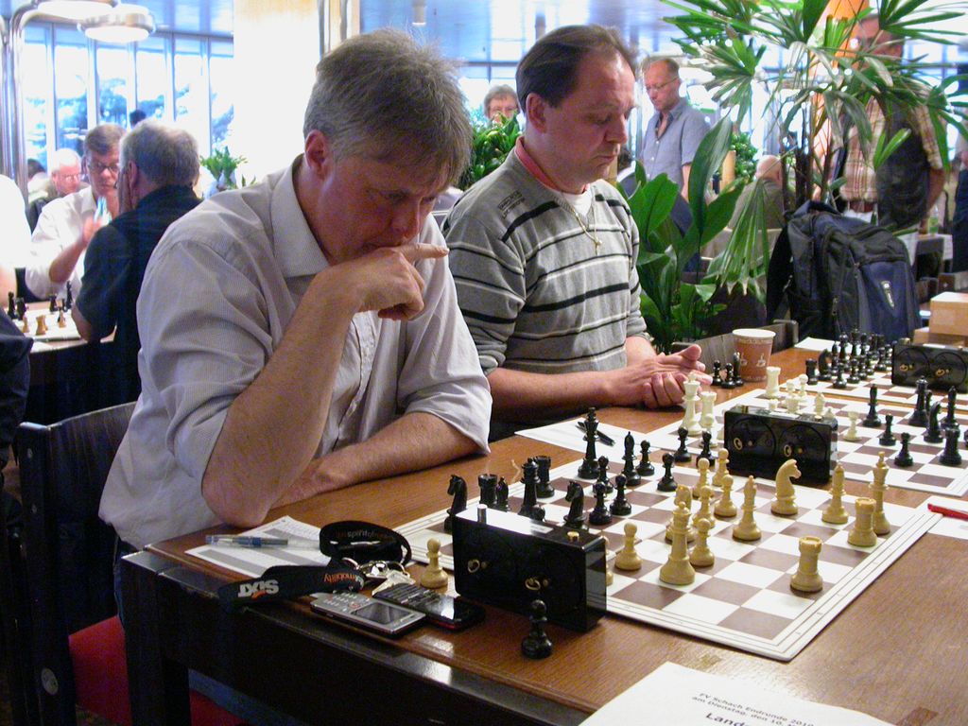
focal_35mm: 38
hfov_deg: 49.0
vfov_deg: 37.7
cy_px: 363
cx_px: 484
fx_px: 1063
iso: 400
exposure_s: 1/17.9
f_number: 2.6
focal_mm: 7.85
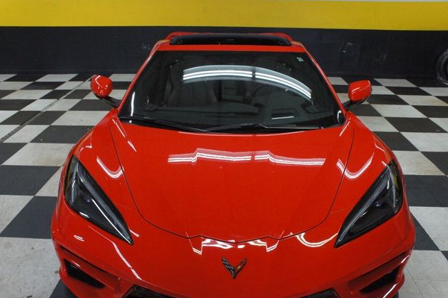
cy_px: 158
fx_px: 398
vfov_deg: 41.0
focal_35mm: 32
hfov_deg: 58.8
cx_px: 220
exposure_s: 1/200
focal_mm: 20
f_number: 8
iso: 3200
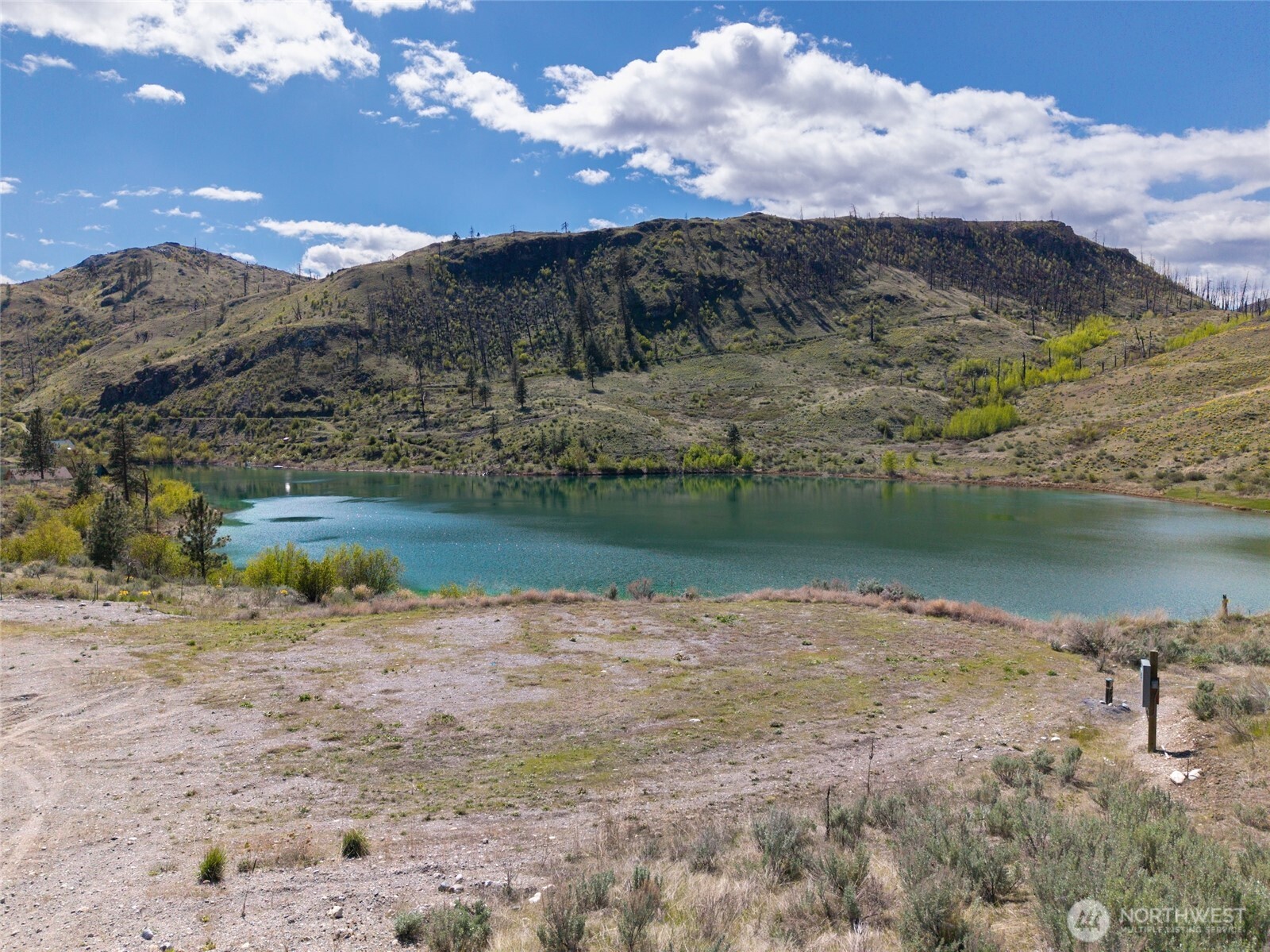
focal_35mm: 24
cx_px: 635
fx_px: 880
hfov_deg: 71.6
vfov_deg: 56.8
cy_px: 476
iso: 200
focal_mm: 8.67
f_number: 1.8
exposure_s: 1/180
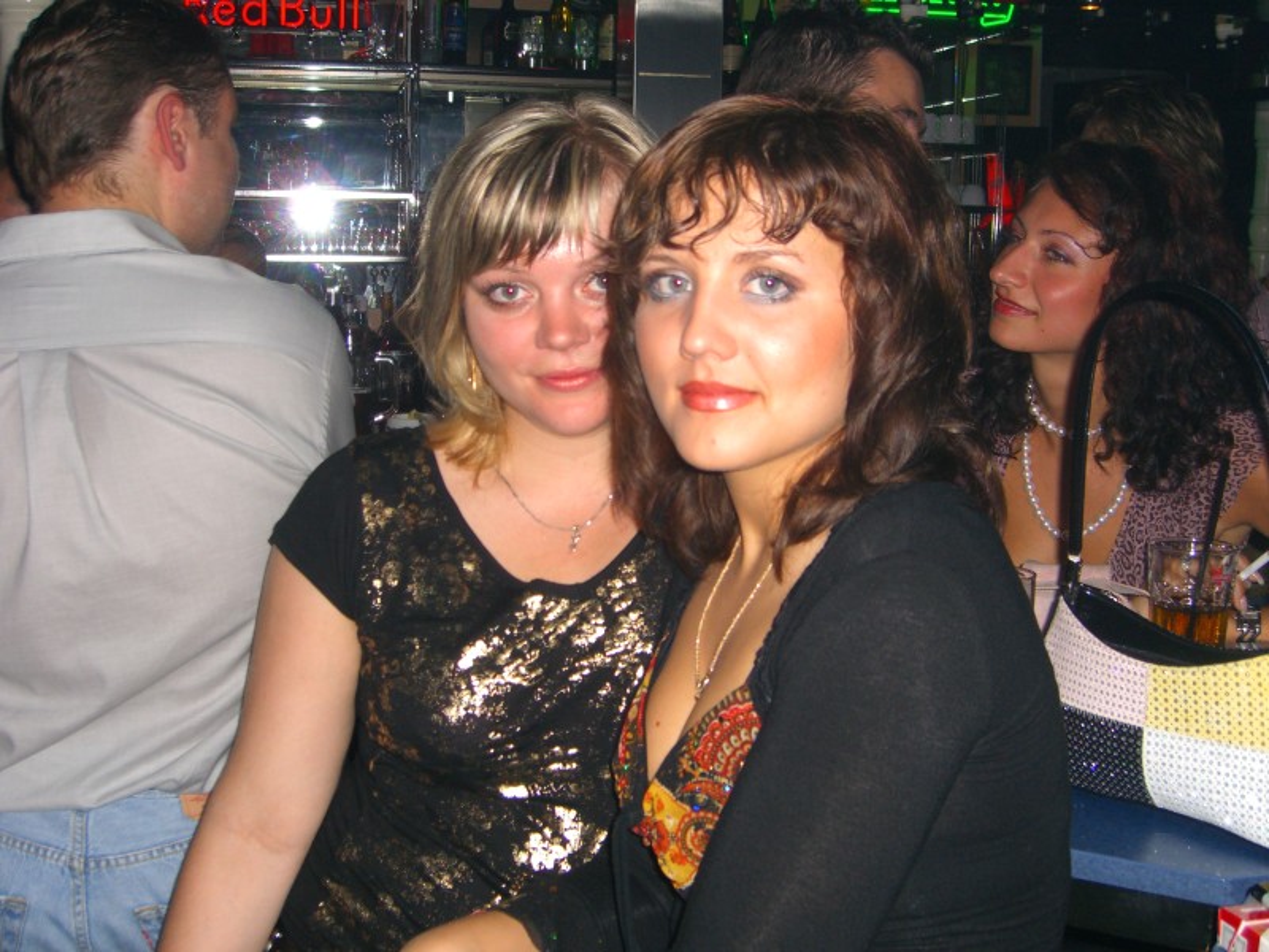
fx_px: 1686
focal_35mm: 46
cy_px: 476
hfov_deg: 41.2
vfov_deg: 31.5
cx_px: 634
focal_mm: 9.5
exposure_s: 1/60
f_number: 3.1
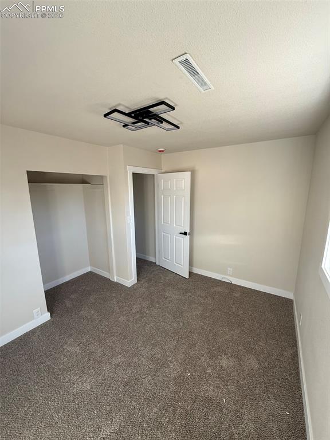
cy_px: 220
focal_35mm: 14
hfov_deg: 85.7
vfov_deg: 102.1
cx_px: 165
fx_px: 178
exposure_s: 1/99
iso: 125
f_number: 2.2
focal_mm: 2.22
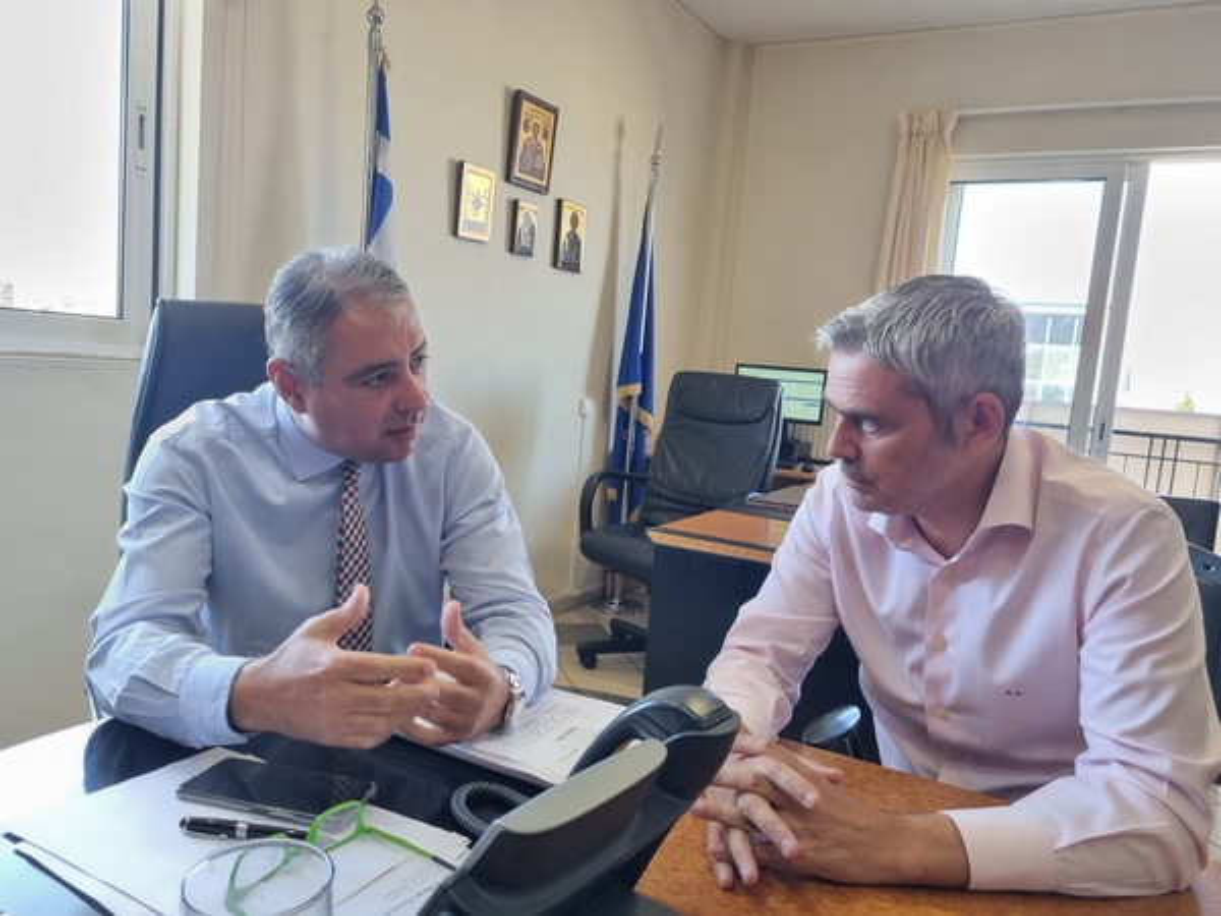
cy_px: 458
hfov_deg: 67.3
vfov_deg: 53.1
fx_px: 917
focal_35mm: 26
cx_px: 610
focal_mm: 5.4
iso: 125
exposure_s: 1/100
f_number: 1.8
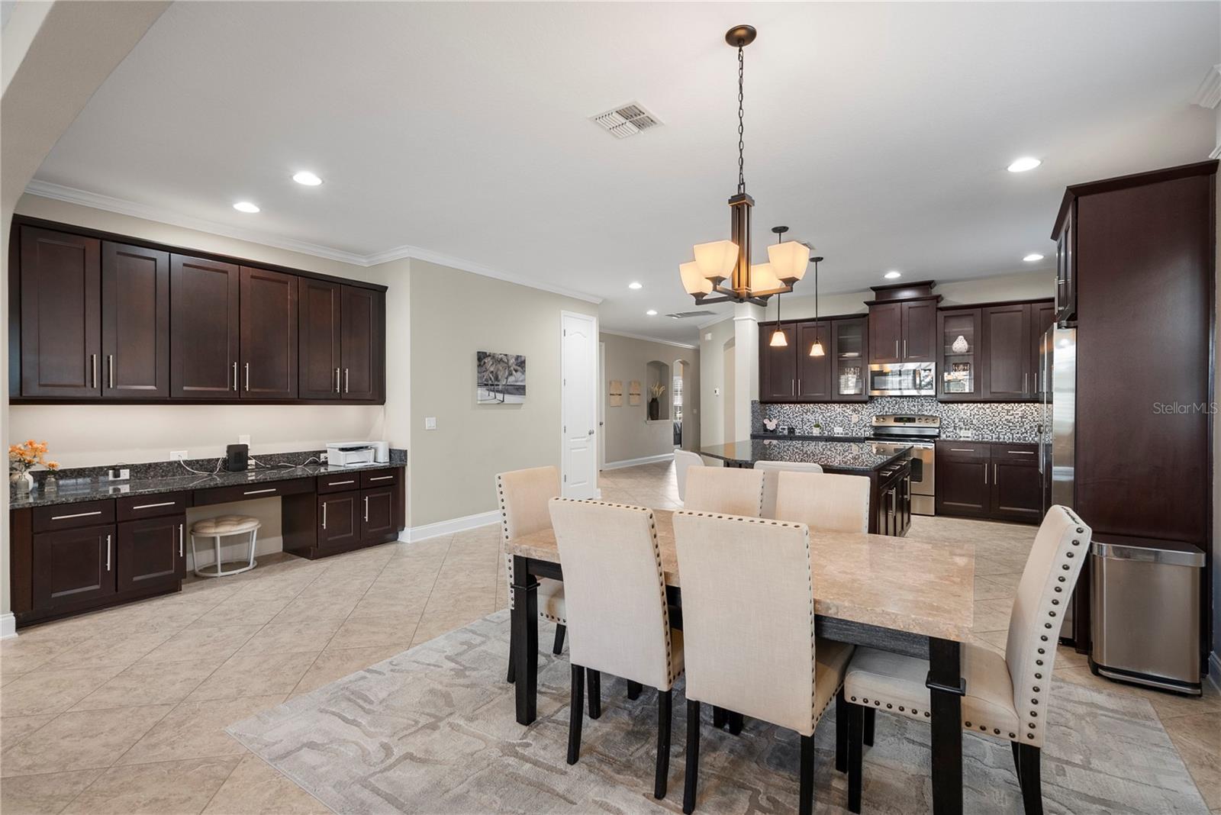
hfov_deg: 96.7
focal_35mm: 16
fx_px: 543
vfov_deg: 73.8
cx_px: 610
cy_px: 408
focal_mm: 16
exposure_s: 1/13
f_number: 8
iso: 2500
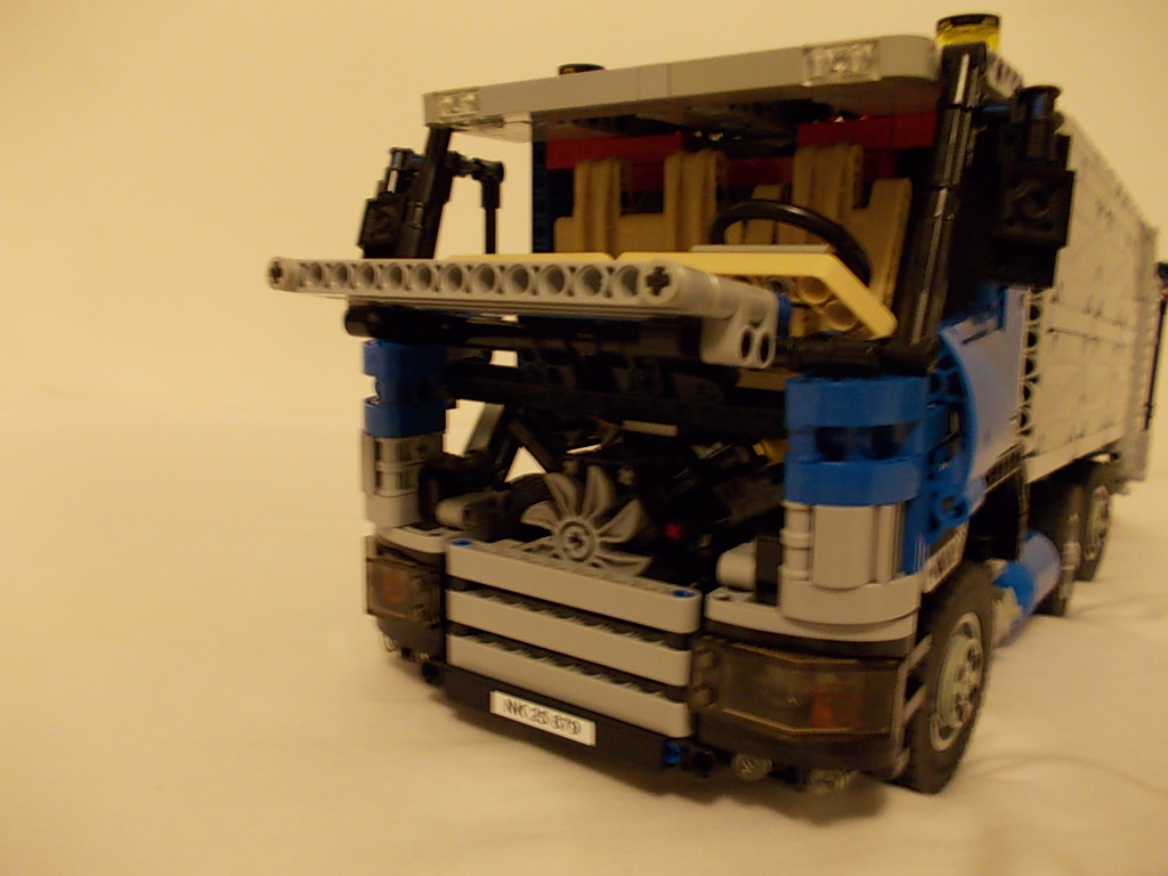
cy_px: 438
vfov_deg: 49.7
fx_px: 945
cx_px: 584
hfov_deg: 63.4
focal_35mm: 28
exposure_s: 1/4
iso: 220
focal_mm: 4
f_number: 2.7
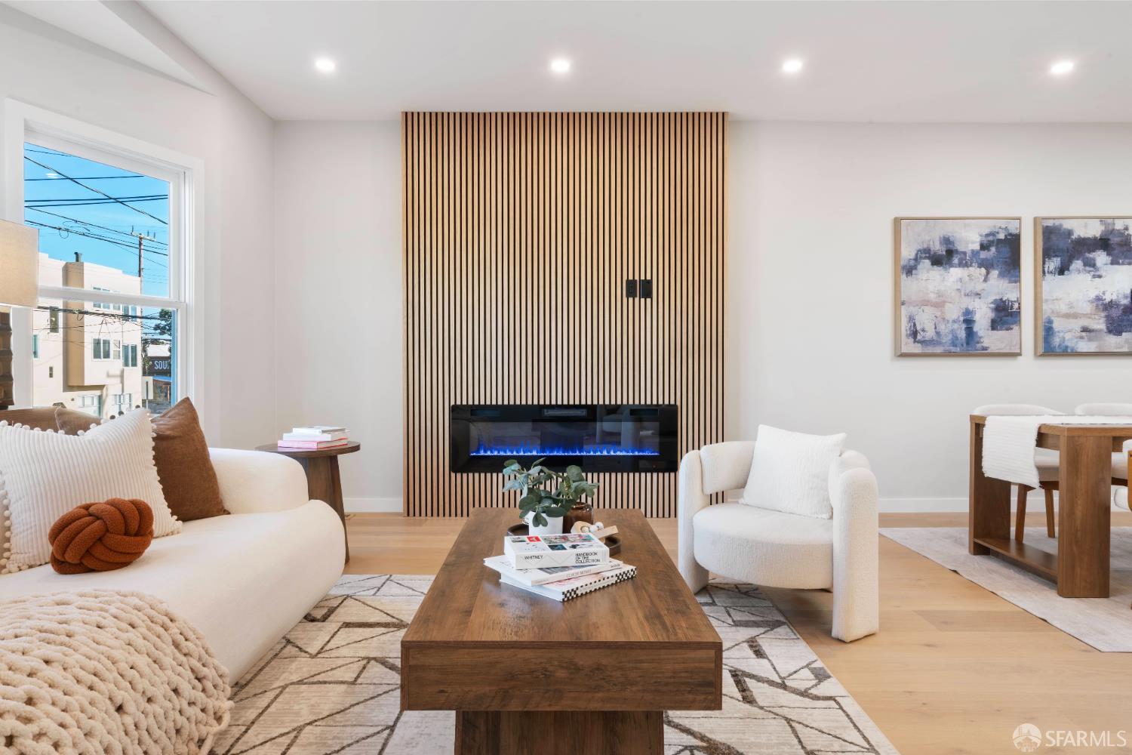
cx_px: 566
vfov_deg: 59.5
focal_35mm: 21
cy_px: 378
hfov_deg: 81.2
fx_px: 660
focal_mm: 21
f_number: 16
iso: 320
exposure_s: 1/2.5
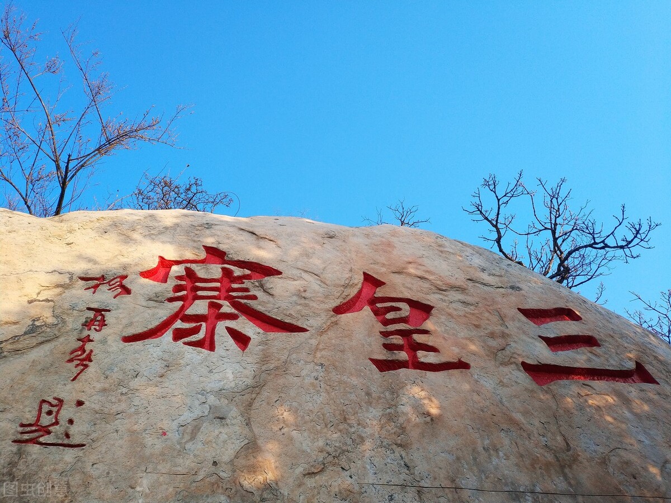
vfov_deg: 44.2
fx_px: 620
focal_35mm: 32
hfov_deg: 56.8
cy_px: 252
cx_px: 336
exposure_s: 1/246
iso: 100
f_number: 2
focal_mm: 4.5
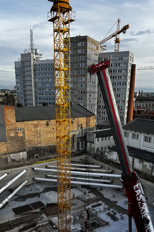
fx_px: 218
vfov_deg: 54.5
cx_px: 84
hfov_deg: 38.8
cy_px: 157
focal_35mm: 34
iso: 80
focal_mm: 6.76
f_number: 1.78
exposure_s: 1/1193
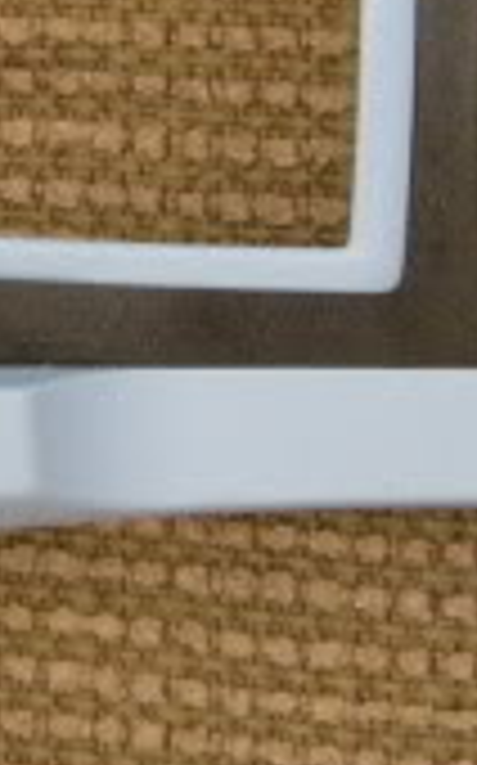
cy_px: -104
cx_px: -86
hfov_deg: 9.2
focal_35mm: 140
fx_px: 2917
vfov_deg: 14.5
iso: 400
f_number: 3.8
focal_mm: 5.9
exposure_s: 1/17.5
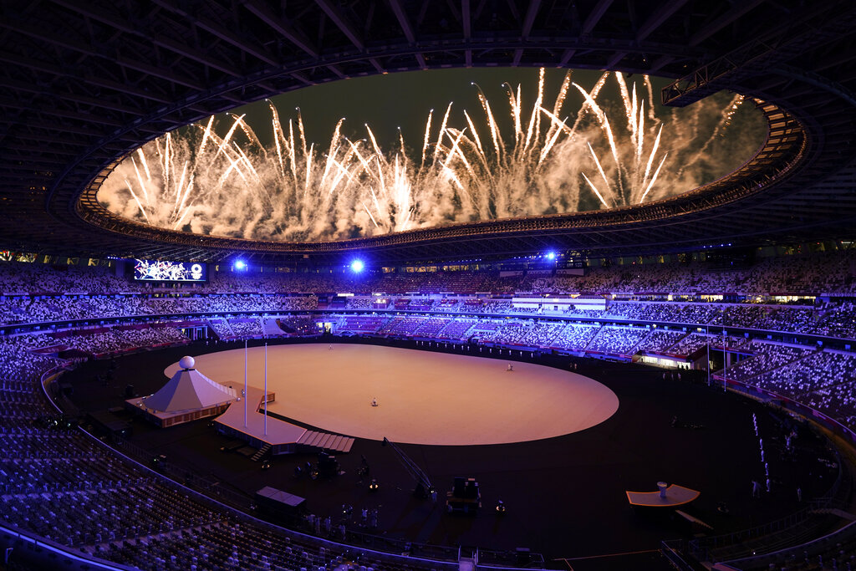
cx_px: 428
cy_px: 286
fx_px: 380
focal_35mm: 16
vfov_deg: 73.8
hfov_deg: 96.7
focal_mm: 16
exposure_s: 1/8
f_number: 2.8
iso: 640
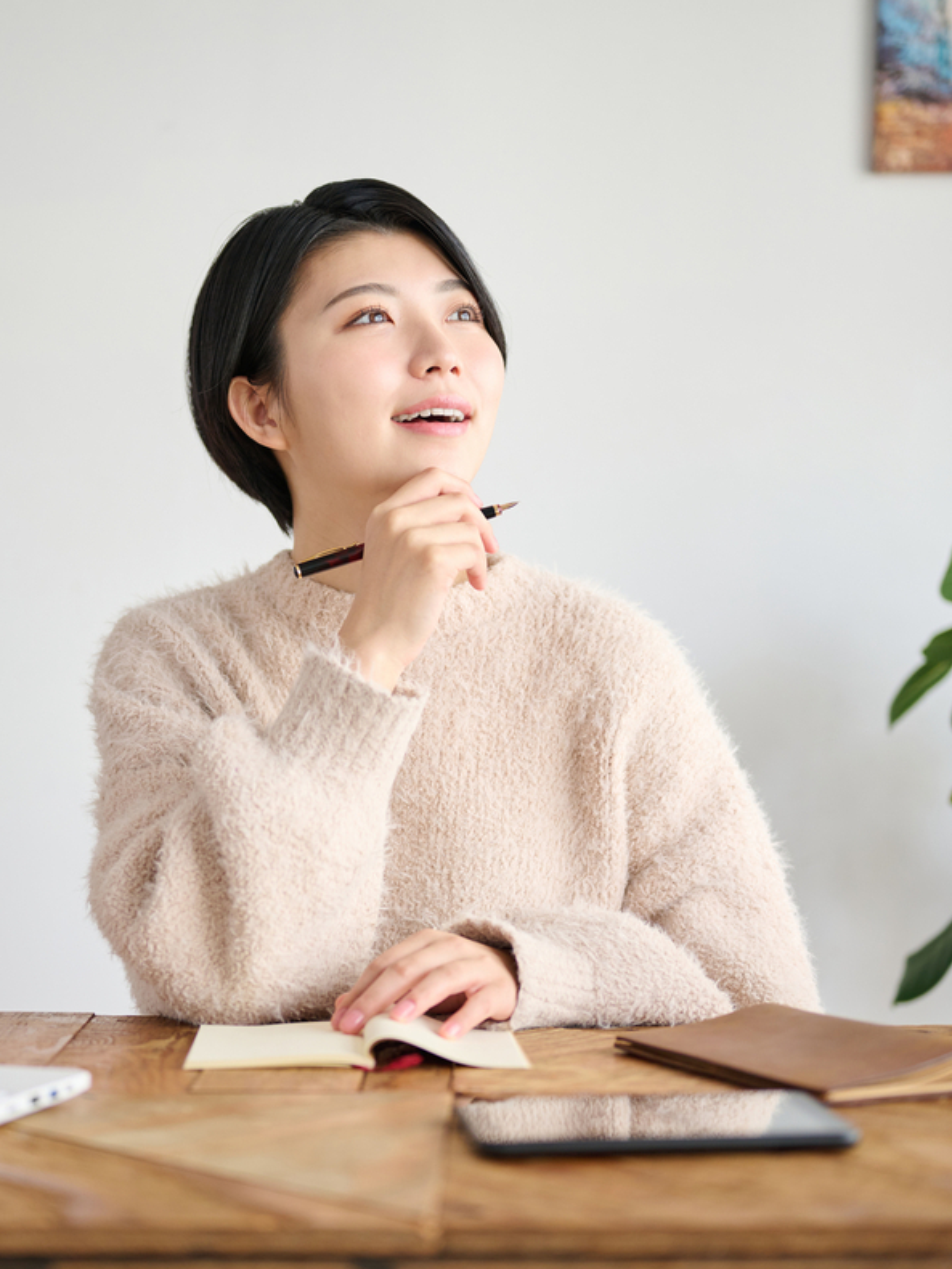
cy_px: 631
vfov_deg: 26.7
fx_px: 2675
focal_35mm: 73
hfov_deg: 20.1
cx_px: 350
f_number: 2
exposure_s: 1/250
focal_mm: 50
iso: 200
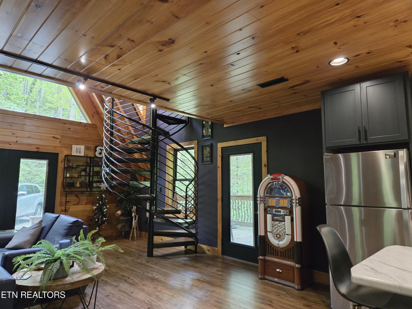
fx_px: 274
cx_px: 206
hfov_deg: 73.9
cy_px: 154
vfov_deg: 58.9
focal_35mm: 23
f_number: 1.8
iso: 800
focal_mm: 5.4
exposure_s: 1/120
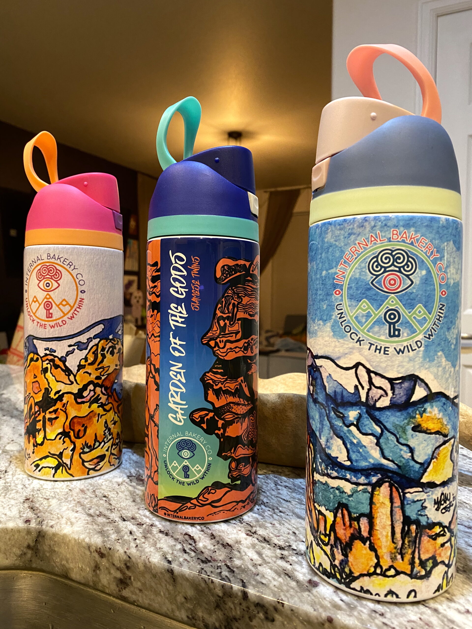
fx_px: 473
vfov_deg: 67.3
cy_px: 314
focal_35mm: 26
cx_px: 236
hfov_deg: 53.1
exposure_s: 1/60
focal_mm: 4.25
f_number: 1.8
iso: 320
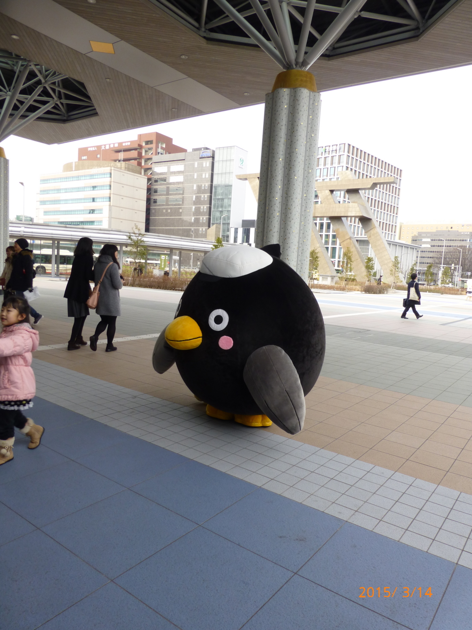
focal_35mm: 24
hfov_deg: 56.8
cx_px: 236
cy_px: 315
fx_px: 436
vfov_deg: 71.6
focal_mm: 4.3
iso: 100
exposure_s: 1/125
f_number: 4
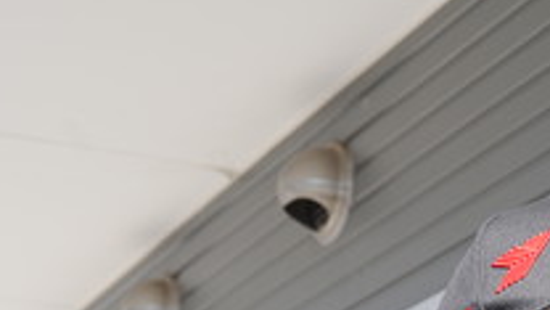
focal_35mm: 127
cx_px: 465
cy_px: 533
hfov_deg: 16.7
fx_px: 1852
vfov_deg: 9.2
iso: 200
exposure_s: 1/180
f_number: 6.7
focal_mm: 35
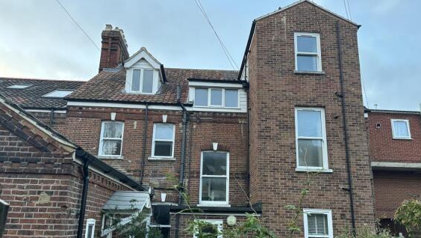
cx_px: 217
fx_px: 302
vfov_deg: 42.6
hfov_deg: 69.8
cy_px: 151
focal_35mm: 27
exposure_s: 1/154
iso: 80
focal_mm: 6.86
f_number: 1.78
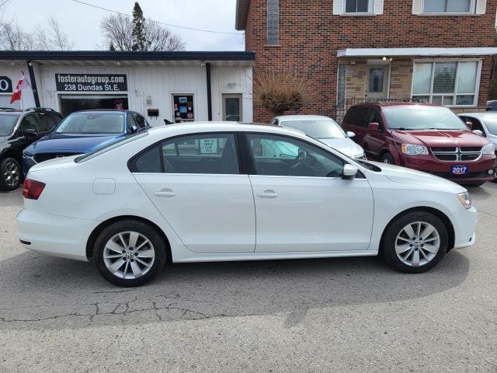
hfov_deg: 67.3
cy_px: 186
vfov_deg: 53.1
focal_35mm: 26
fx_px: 373
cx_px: 248
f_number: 1.8
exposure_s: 1/2346
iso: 40
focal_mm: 5.4
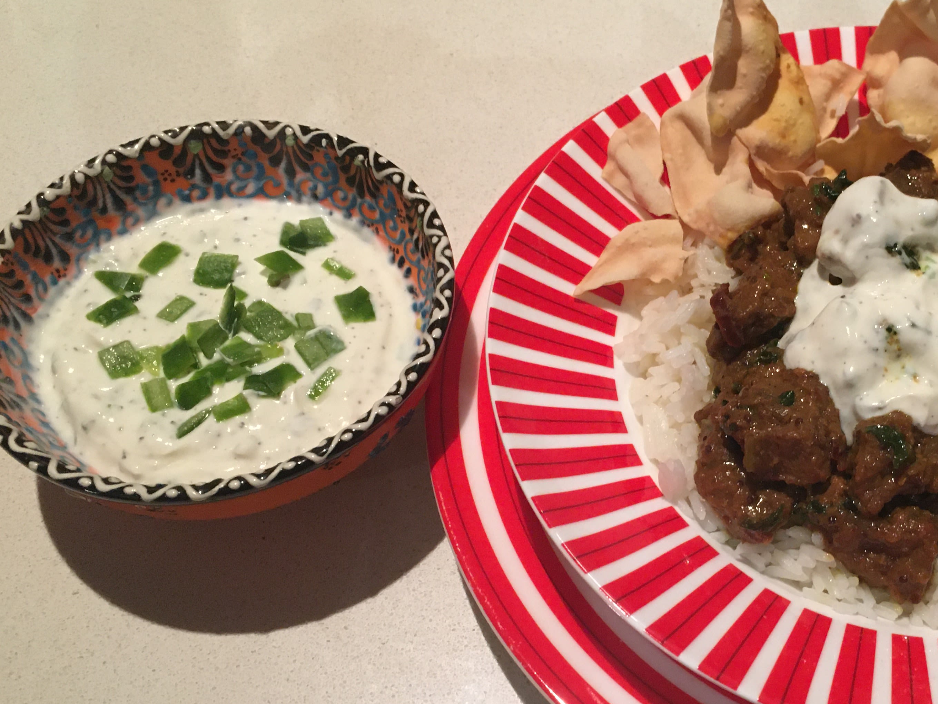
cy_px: 409
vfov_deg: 33.5
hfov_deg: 42.8
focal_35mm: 43
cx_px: 679
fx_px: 1165
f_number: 2.2
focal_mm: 4.2
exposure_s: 1/20
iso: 200
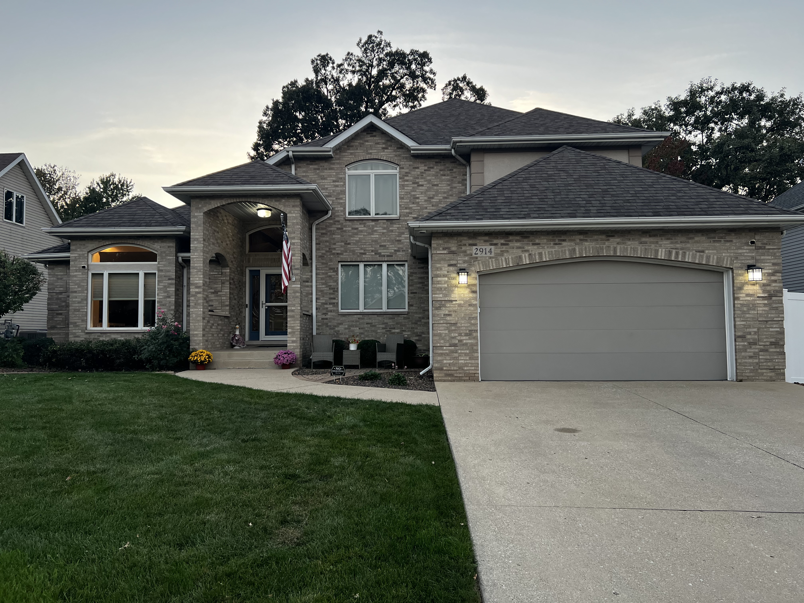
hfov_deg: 67.3
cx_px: 402
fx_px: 604
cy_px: 302
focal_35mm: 26
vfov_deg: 53.1
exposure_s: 1/121
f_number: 1.5
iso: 100
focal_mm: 5.7
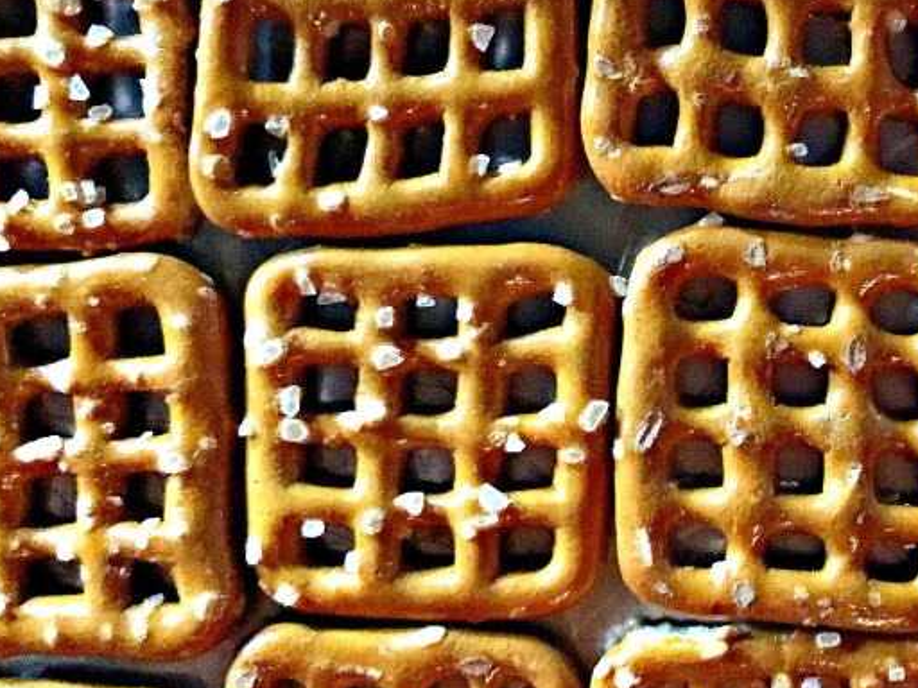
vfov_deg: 25.2
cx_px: 737
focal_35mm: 58
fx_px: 1538
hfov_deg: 32.3
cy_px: 306
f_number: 2.2
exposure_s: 1/15
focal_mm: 4.15
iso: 640
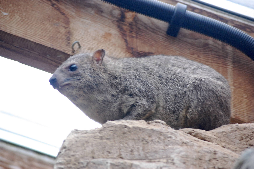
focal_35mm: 218
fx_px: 1533
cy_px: 84
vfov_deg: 6.3
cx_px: 127
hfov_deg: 9.5
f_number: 5.3
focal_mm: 145
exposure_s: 1/40
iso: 1600
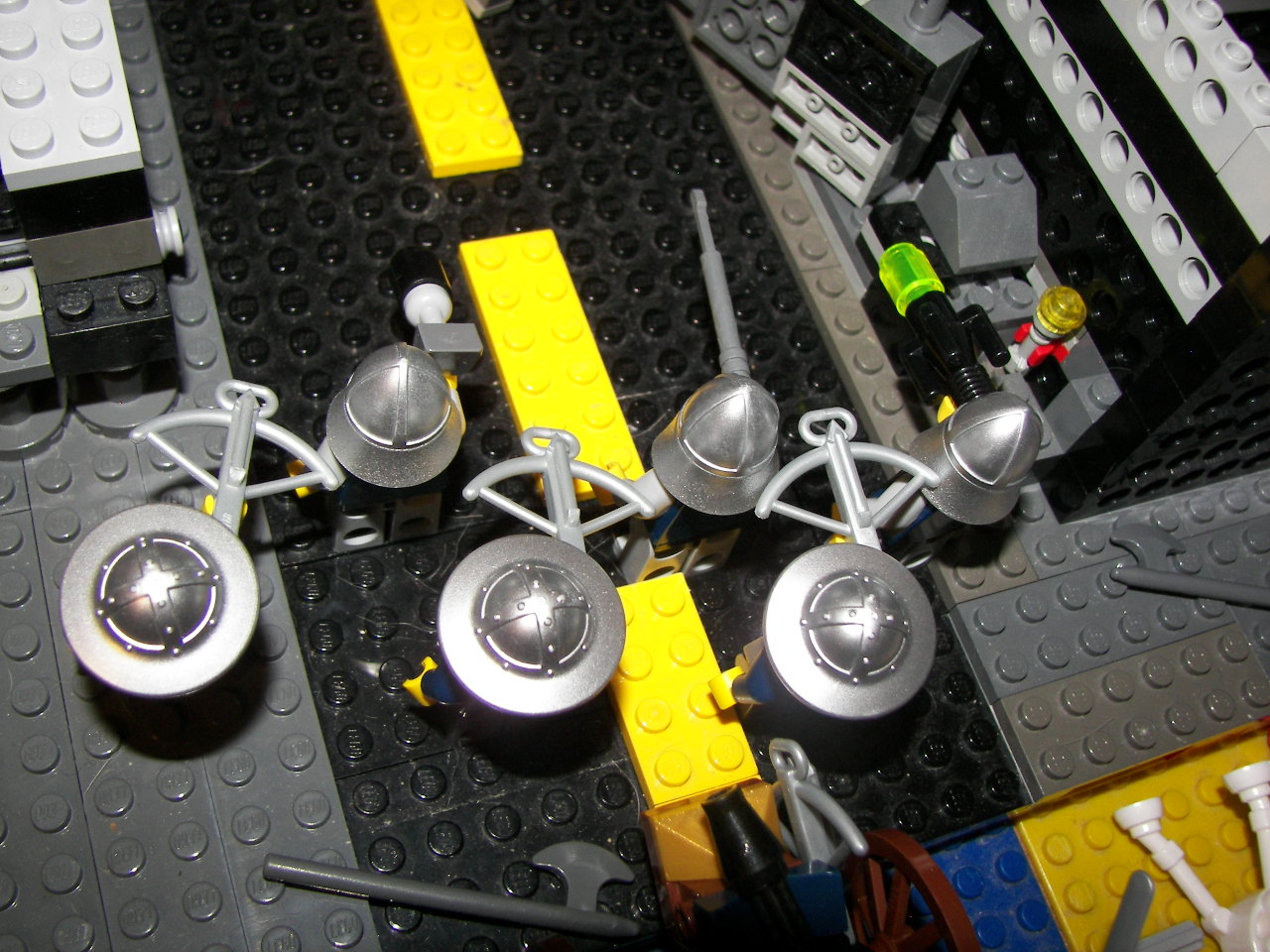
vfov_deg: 39.7
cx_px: 635
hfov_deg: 51.4
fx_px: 1321
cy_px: 476
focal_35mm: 36
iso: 100
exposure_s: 1/30
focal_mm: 6
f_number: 2.8
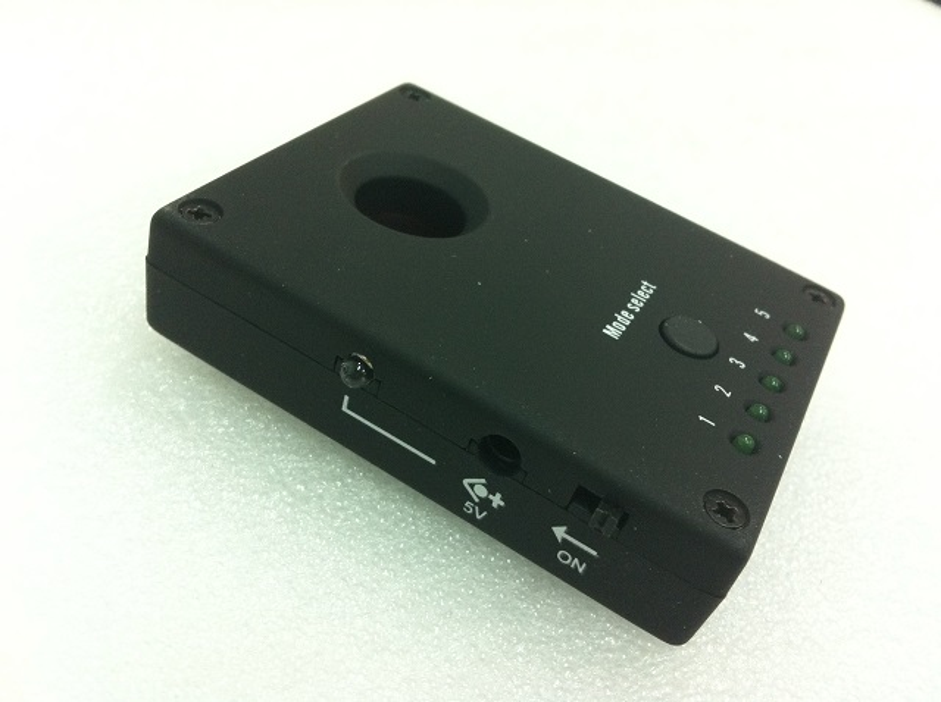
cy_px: 351
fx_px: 950
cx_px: 470
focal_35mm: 35
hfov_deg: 52.7
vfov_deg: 40.6
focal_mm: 3.85
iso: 160
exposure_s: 1/17
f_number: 2.8
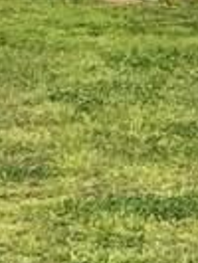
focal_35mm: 223
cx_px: 554
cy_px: -245
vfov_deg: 8.5
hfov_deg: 6.2
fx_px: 1698
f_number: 1.8
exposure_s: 1/2320
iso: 20
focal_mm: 3
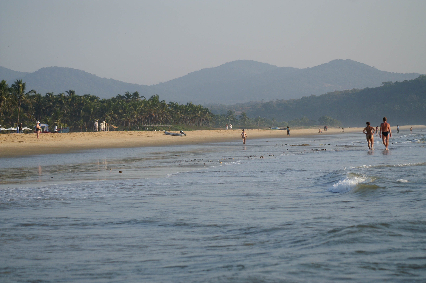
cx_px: 213
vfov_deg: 9.1
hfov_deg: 13.7
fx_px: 1773
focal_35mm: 150
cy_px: 142
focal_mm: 100
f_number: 5.6
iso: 200
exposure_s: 1/1000
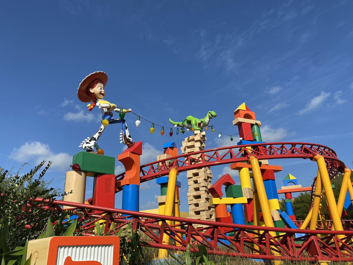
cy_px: 132
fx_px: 265
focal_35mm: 26
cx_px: 176
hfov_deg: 67.3
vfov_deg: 53.1
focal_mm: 4.25
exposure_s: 1/3401
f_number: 1.8
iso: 32
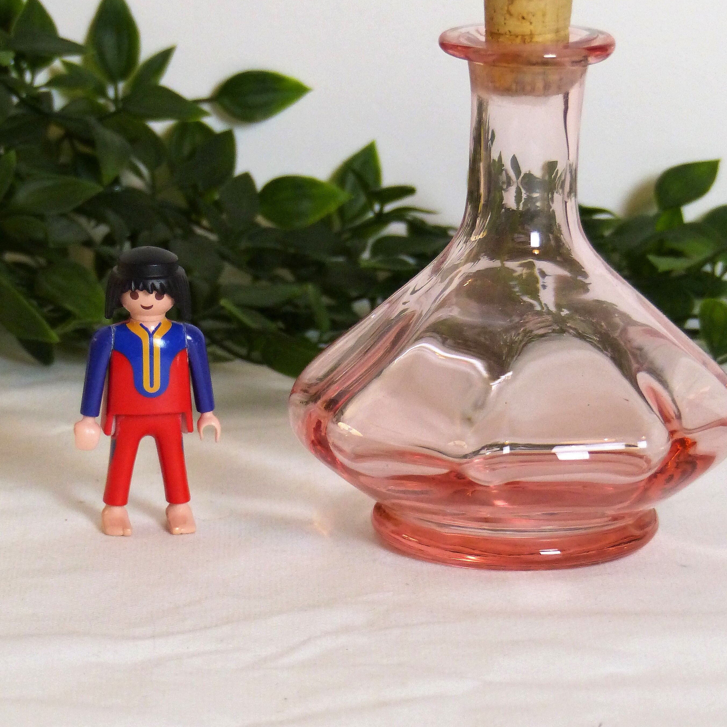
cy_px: 330
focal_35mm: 218
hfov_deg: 8.0
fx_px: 5180
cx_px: 386
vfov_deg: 8.0
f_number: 2.8
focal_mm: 27.4
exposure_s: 1/80
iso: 400
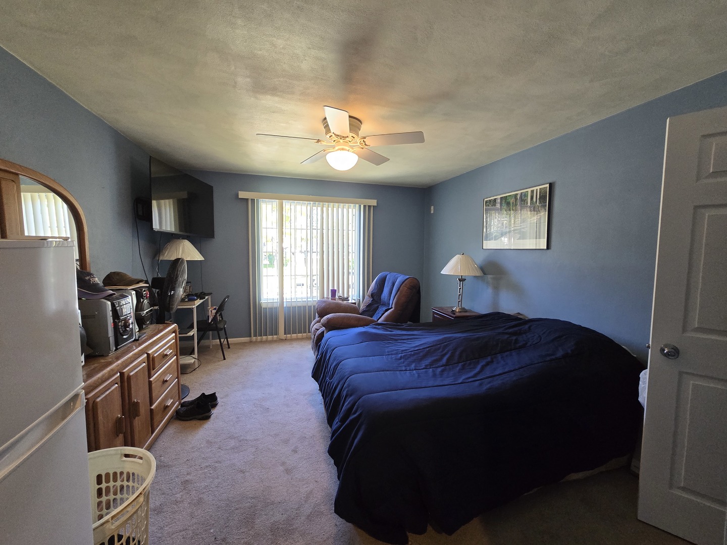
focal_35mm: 13
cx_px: 364
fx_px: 273
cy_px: 272
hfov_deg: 106.2
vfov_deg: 89.9
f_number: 2.2
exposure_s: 1/60
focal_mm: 2.2
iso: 320
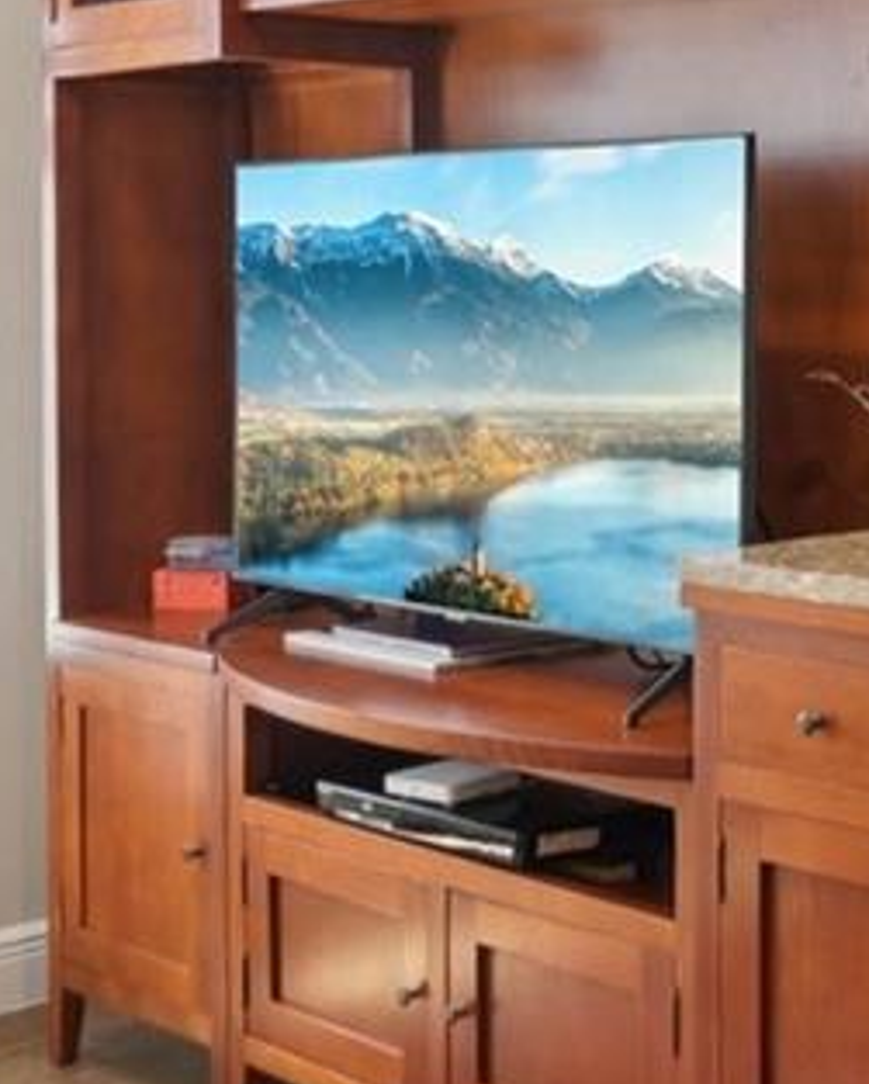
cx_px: 904
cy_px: 251
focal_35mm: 67
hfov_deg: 21.9
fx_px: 2151
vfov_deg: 27.8
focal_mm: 14
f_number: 8
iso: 400
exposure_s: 1/10
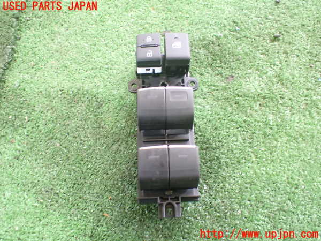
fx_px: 278
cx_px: 160
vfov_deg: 46.8
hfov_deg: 60.0
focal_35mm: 30
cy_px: 120
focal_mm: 5.4
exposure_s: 1/30
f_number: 2.3
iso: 1000
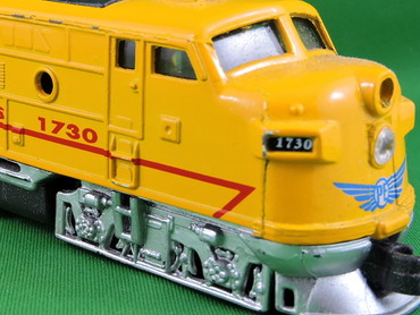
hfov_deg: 20.7
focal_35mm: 94
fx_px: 1141
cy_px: 100
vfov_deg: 15.7
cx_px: 95
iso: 110
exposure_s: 1/30
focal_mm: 8.1
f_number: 4
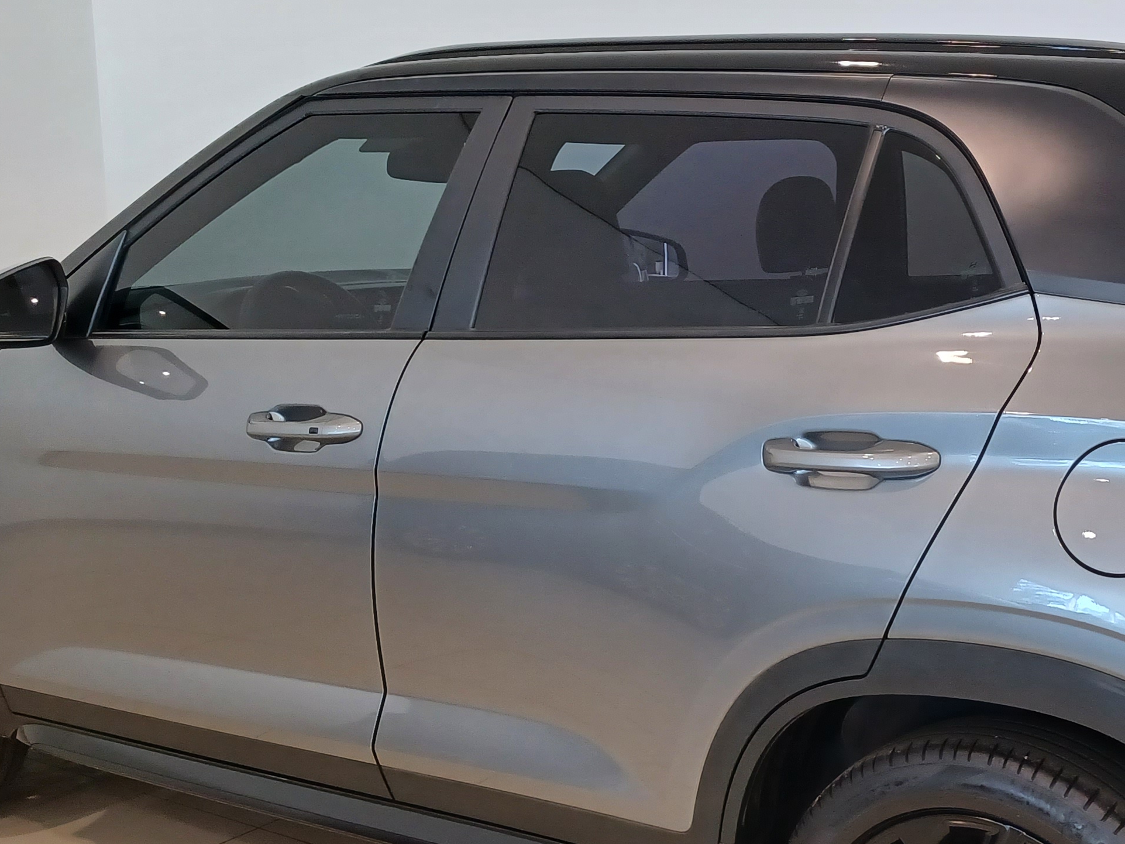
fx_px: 1690
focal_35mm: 52
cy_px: 479
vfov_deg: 28.0
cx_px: 769
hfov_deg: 36.4
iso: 250
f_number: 1.8
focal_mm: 4.6
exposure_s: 1/60
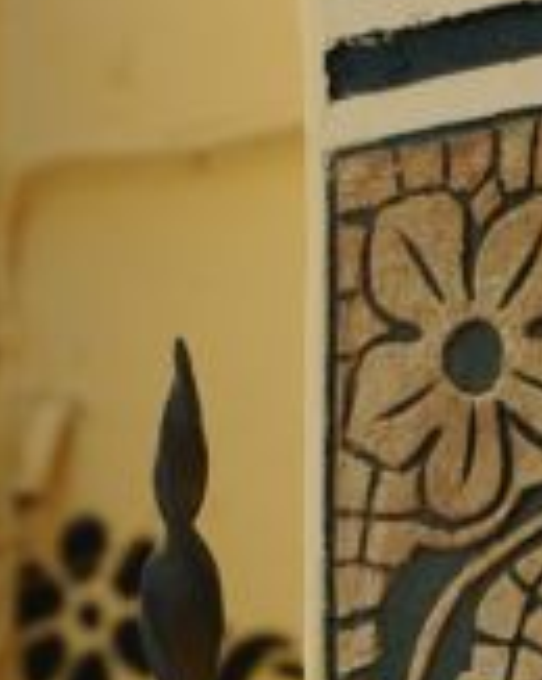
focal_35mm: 692
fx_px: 13902
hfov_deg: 2.2
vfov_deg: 2.8
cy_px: 111
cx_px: 1388
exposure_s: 1/200
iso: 200
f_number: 7.1
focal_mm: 100
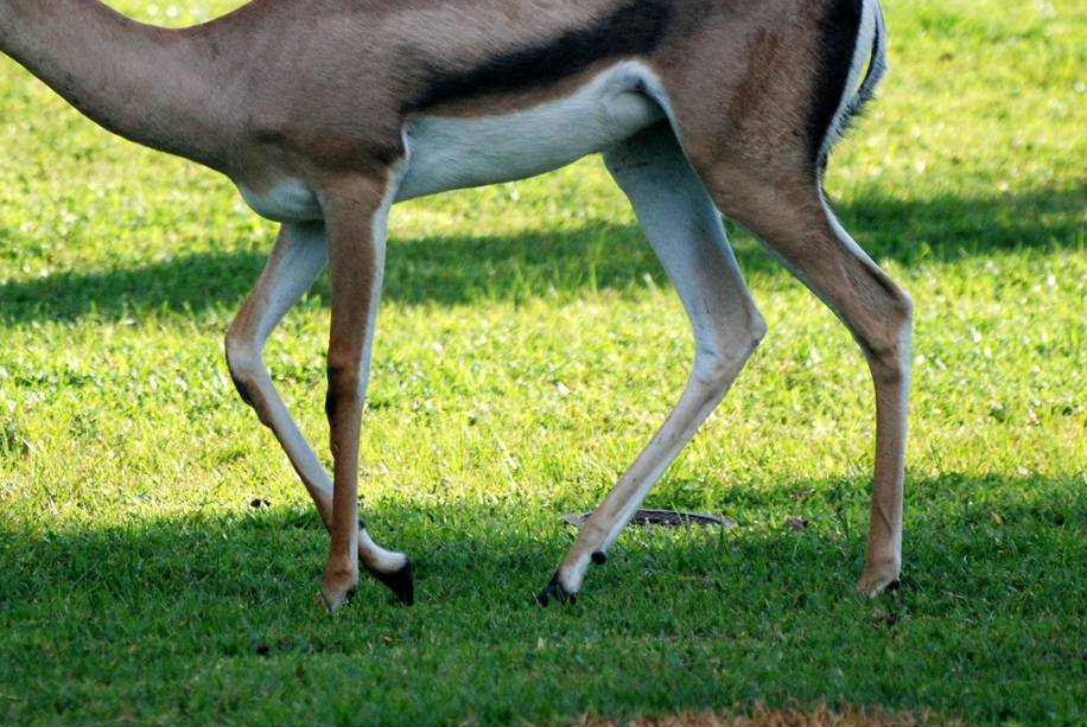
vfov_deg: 2.7
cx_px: 418
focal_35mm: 511
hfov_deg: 4.0
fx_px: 15442
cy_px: 211
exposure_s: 1/1000
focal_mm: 195
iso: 400
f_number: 5
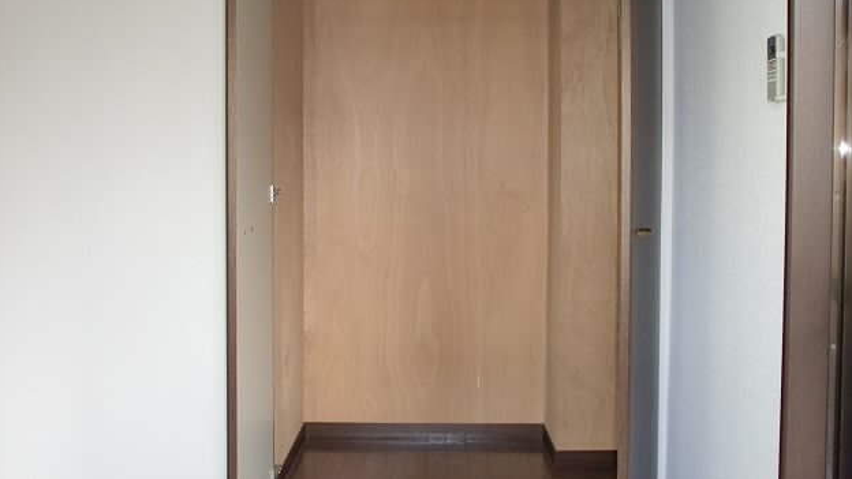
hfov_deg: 52.8
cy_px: 169
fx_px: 858
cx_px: 431
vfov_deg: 31.0
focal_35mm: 38
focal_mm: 5.58
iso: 200
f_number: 2.8
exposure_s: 1/60
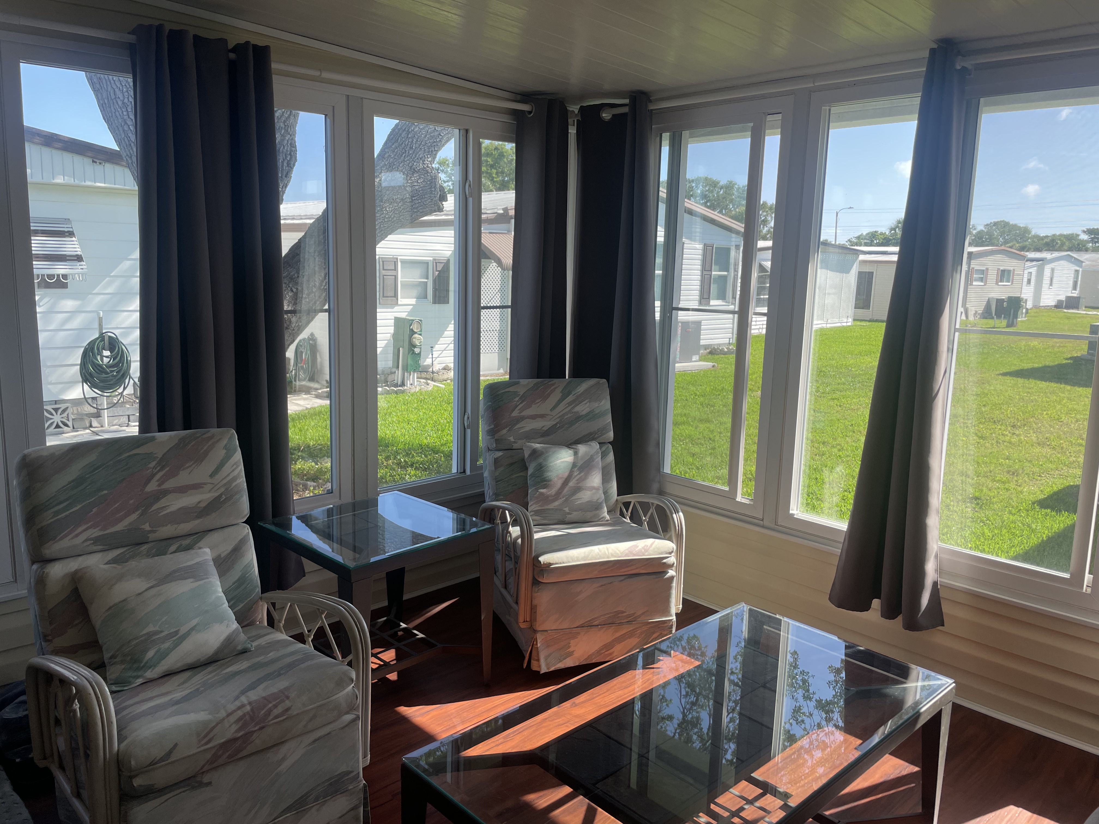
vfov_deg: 53.1
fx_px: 825
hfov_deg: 67.3
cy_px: 412
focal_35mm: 26
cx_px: 550
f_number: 1.6
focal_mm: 4.2
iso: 32
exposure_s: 1/703
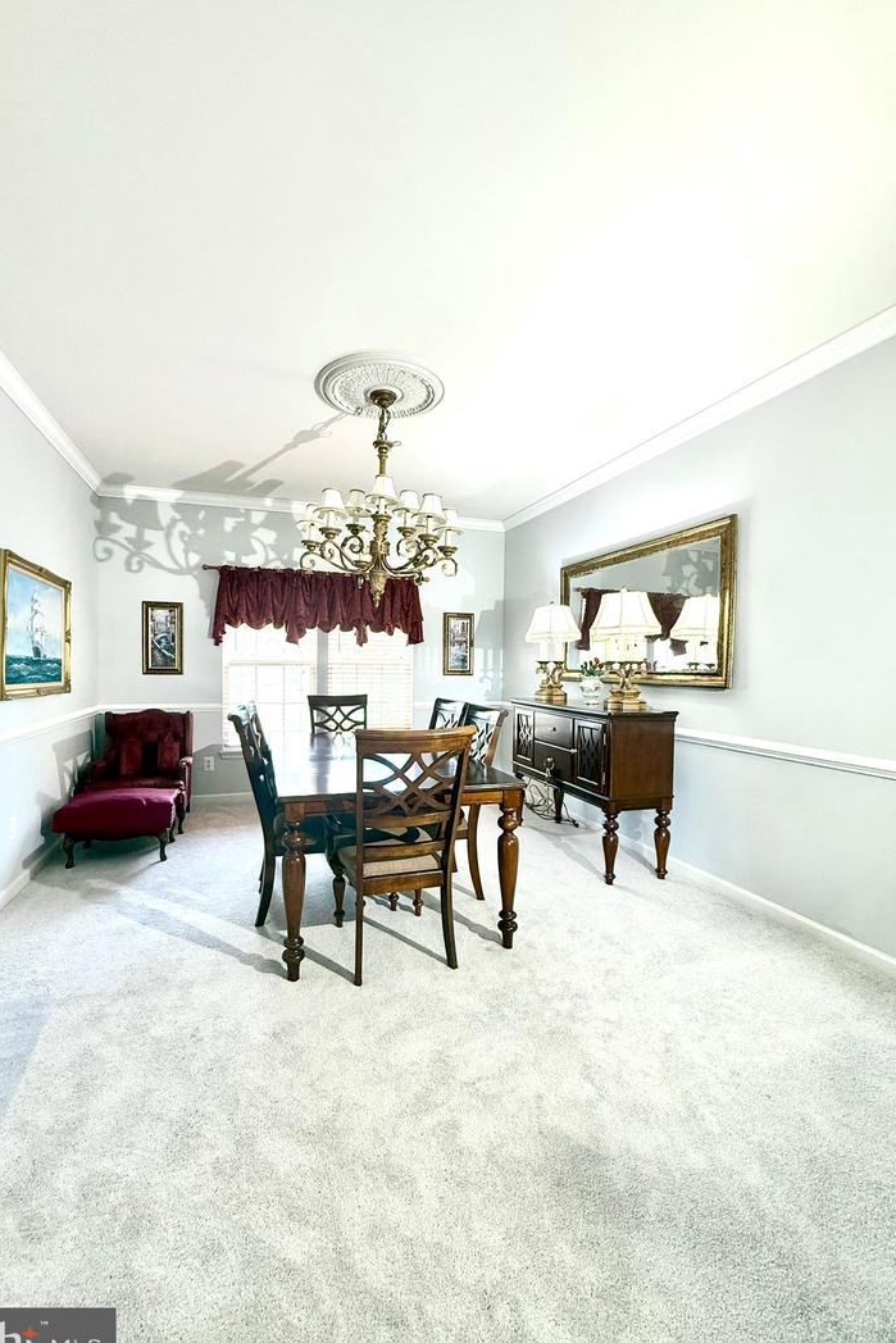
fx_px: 560
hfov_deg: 77.2
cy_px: 689
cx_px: 410
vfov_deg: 100.4
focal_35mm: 15
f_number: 2.2
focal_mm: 2.22
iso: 200
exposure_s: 1/60
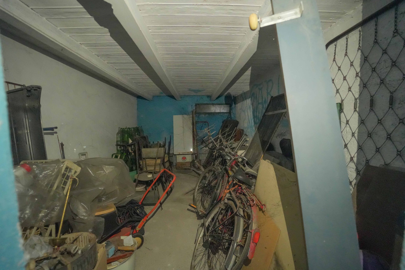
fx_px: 157
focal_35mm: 14
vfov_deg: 81.2
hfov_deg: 104.3
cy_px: 135
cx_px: 202
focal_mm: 14
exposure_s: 1/50
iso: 12800
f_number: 2.8
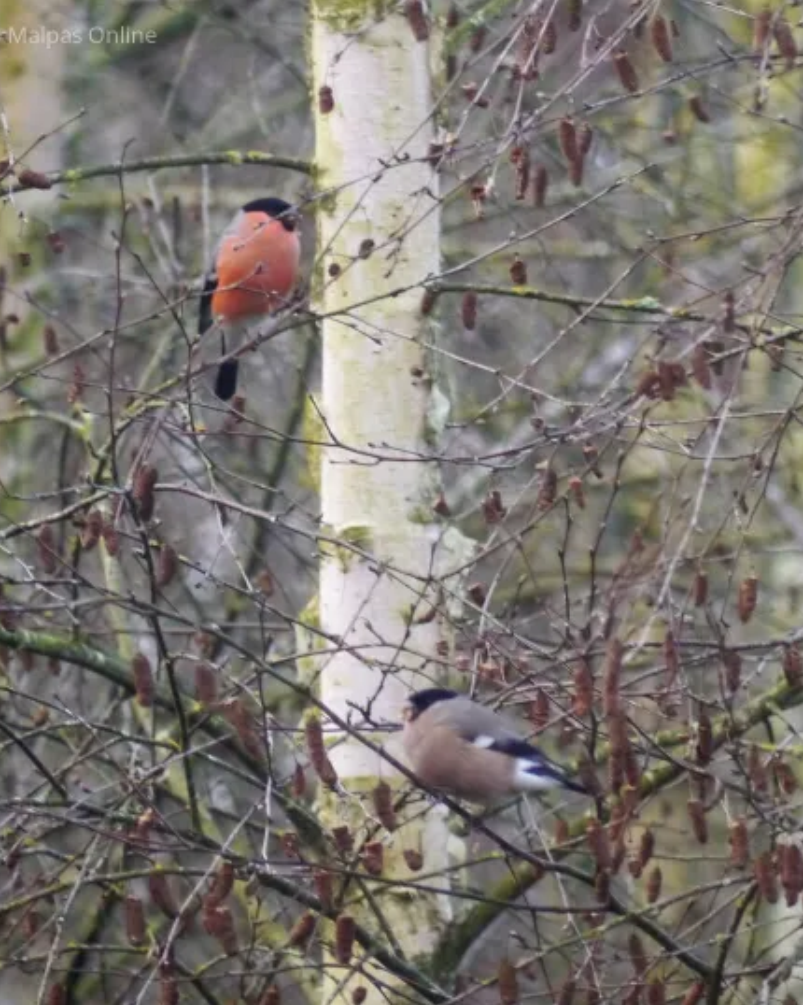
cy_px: 502
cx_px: 627
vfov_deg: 3.7
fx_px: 15546
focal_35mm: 523
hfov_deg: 3.0
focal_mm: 200
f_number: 5.6
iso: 800
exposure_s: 1/160
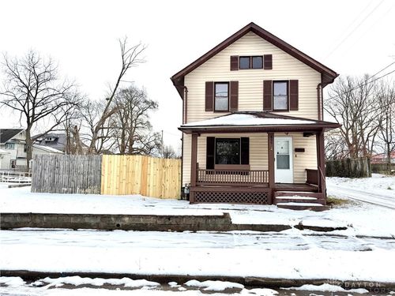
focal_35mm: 24
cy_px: 148
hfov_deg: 71.6
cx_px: 198
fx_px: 274
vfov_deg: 56.8
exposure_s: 1/1553
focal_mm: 6.76
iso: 80
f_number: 1.78
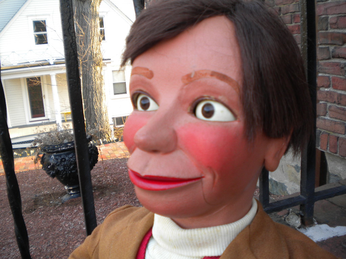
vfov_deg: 40.7
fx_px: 350
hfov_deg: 52.6
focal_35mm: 35
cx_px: 173
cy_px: 130
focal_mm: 6.3
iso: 80
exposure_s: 1/61.5
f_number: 3.1
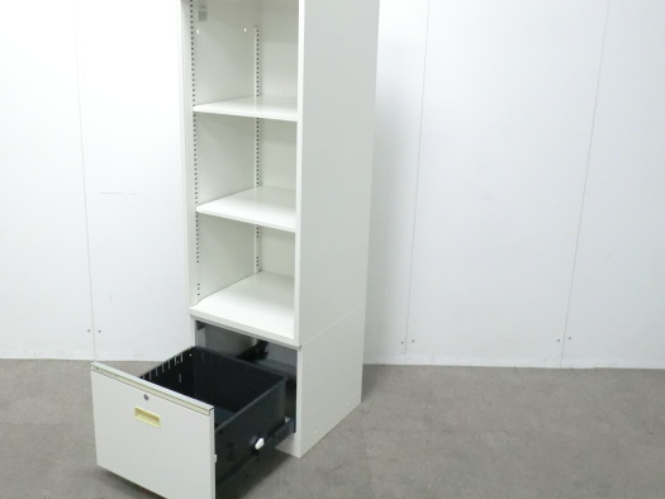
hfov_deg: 47.6
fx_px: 749
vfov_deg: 36.8
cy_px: 231
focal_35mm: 39
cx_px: 266
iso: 800
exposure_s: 1/50
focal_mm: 5.8
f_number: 3.5
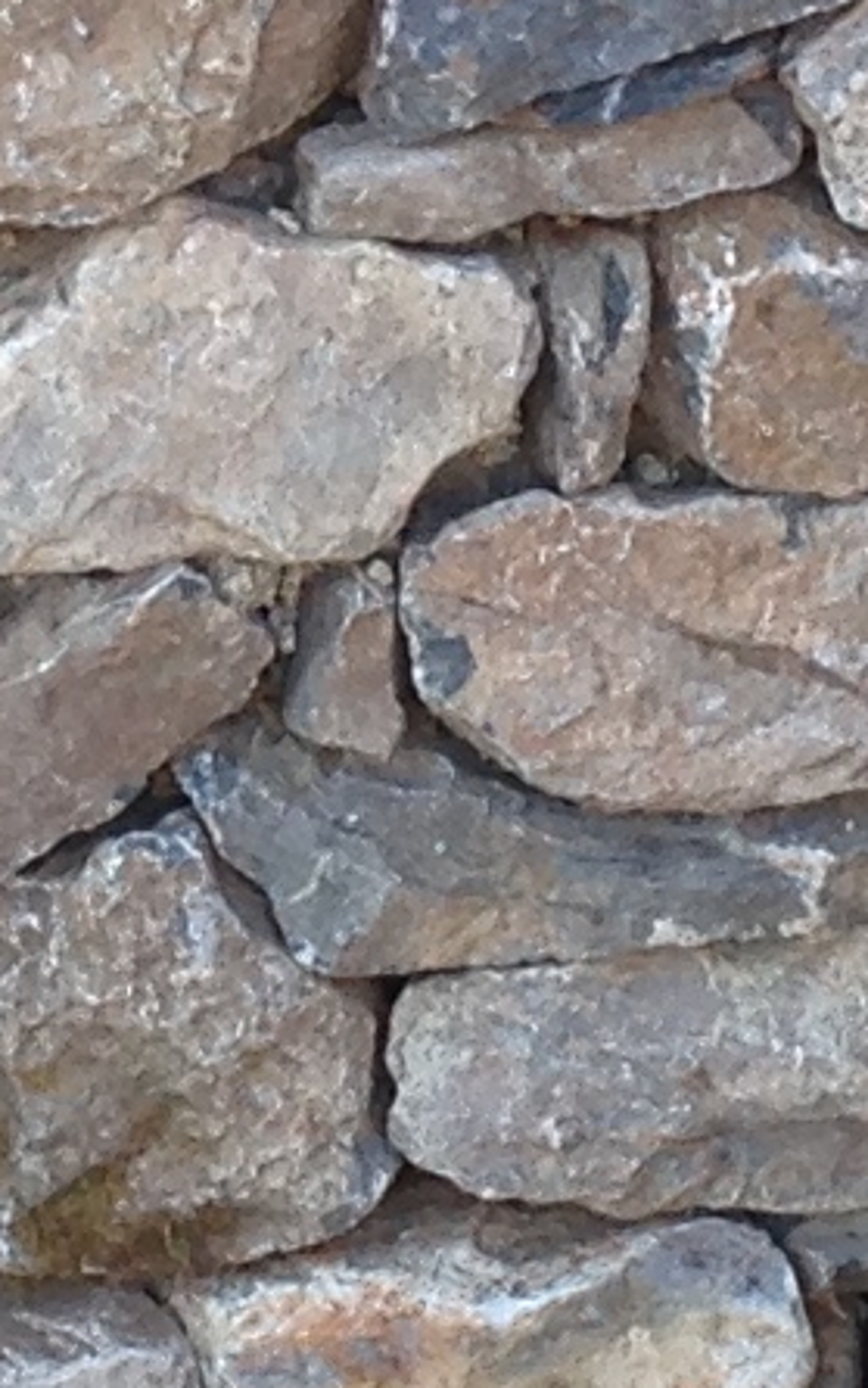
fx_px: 9683
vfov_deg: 8.2
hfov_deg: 5.1
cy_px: 355
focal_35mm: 256
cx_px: 34
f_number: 2.4
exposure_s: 1/146
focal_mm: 4.12
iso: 50
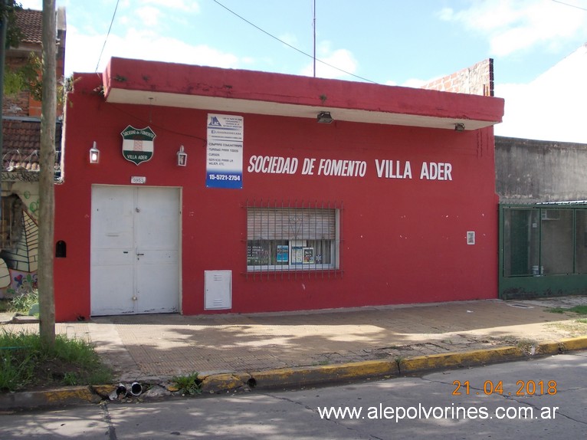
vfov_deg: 37.7
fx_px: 644
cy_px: 220
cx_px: 294
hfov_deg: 49.0
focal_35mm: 38
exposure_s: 1/500
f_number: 3.1
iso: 80
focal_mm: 5.3
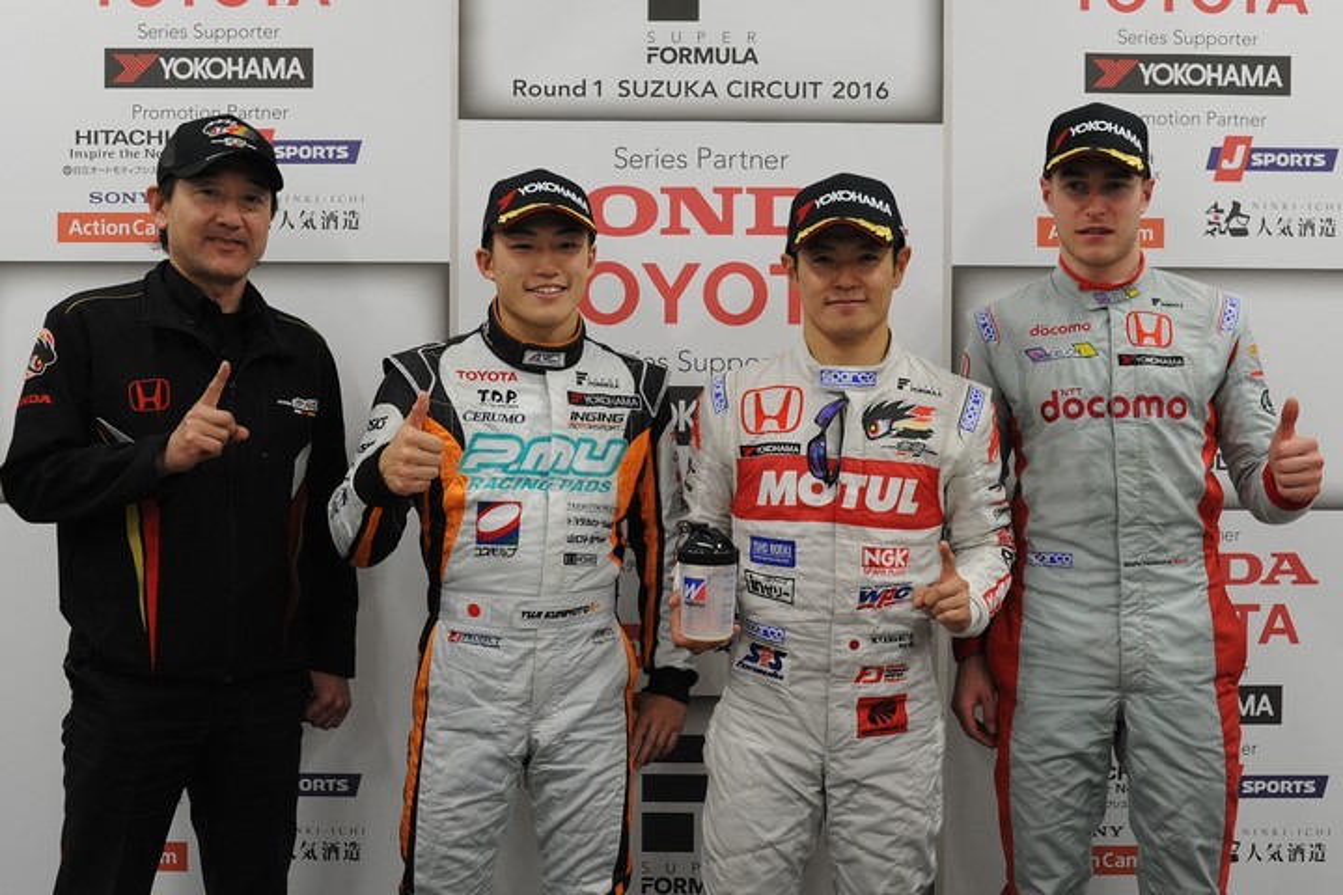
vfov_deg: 41.1
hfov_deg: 58.7
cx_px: 672
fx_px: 1194
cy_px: 448
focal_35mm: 32
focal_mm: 32
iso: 1600
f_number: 5.6
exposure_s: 1/125
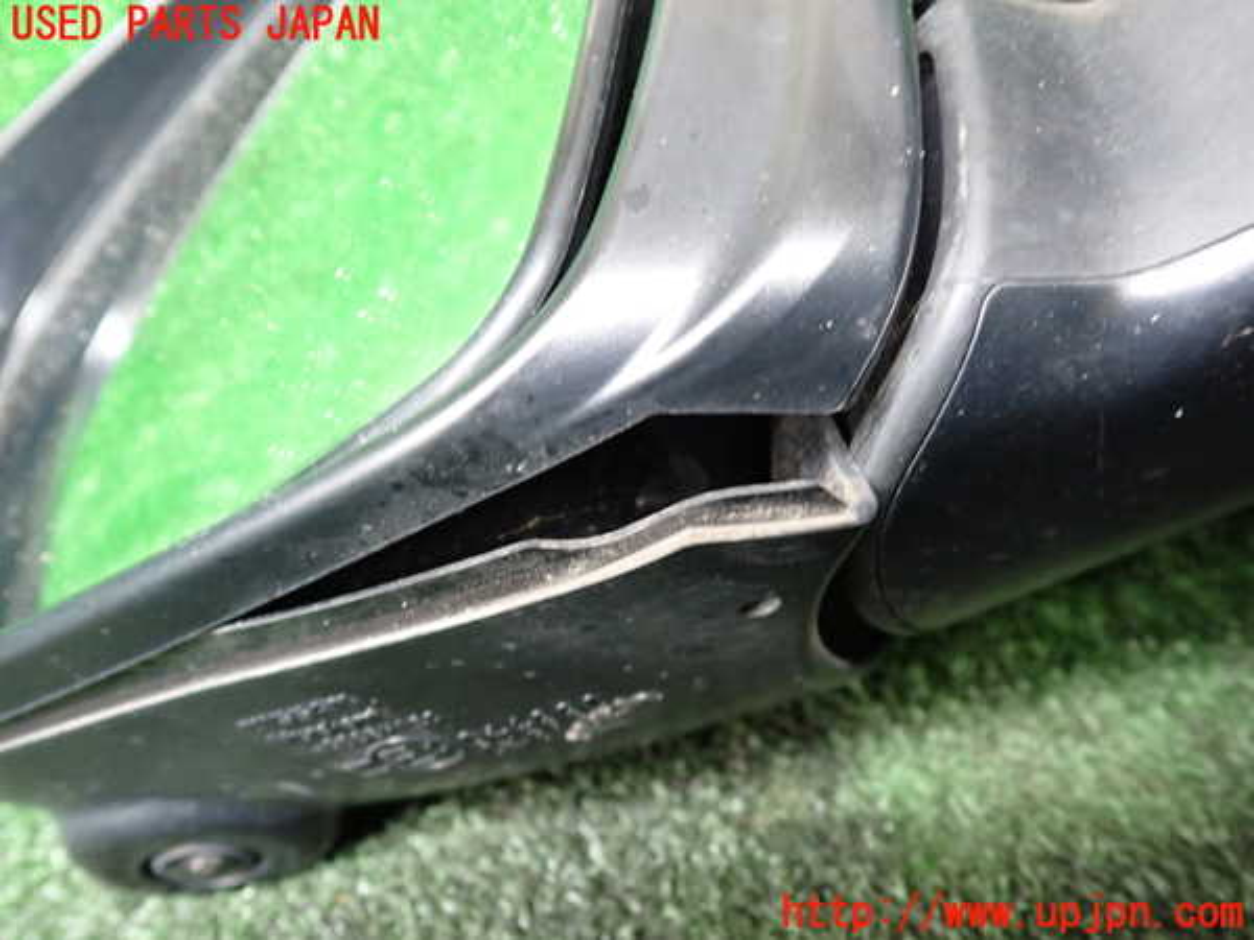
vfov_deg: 46.8
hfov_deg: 60.0
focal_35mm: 30
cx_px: 627
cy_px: 470
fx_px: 1087
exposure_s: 1/30
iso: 640
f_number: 2.3
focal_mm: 5.4
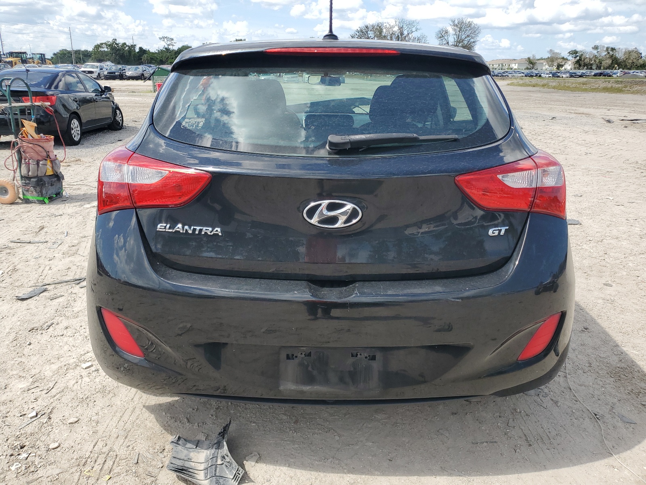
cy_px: 242
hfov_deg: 67.3
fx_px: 485
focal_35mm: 26
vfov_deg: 53.1
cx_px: 323
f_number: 1.5
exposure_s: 1/2000
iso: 50
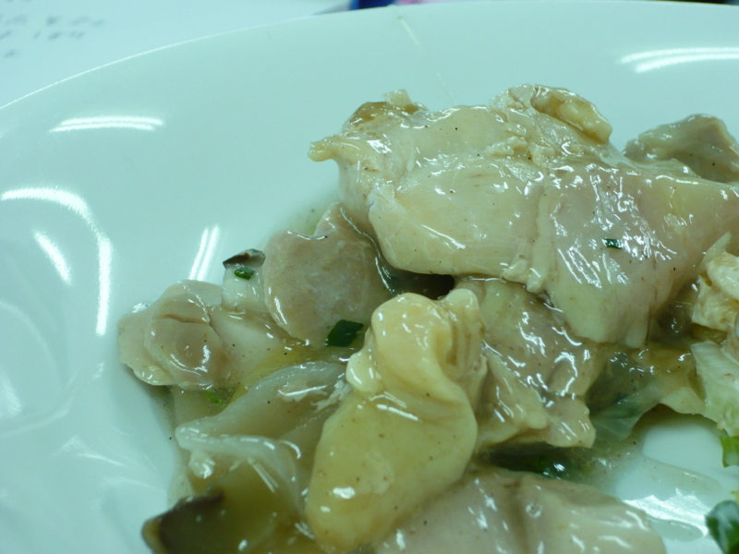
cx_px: 370
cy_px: 277
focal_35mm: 70
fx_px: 1494
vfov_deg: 21.0
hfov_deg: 27.8
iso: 200
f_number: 4
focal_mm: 11.5
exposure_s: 1/30
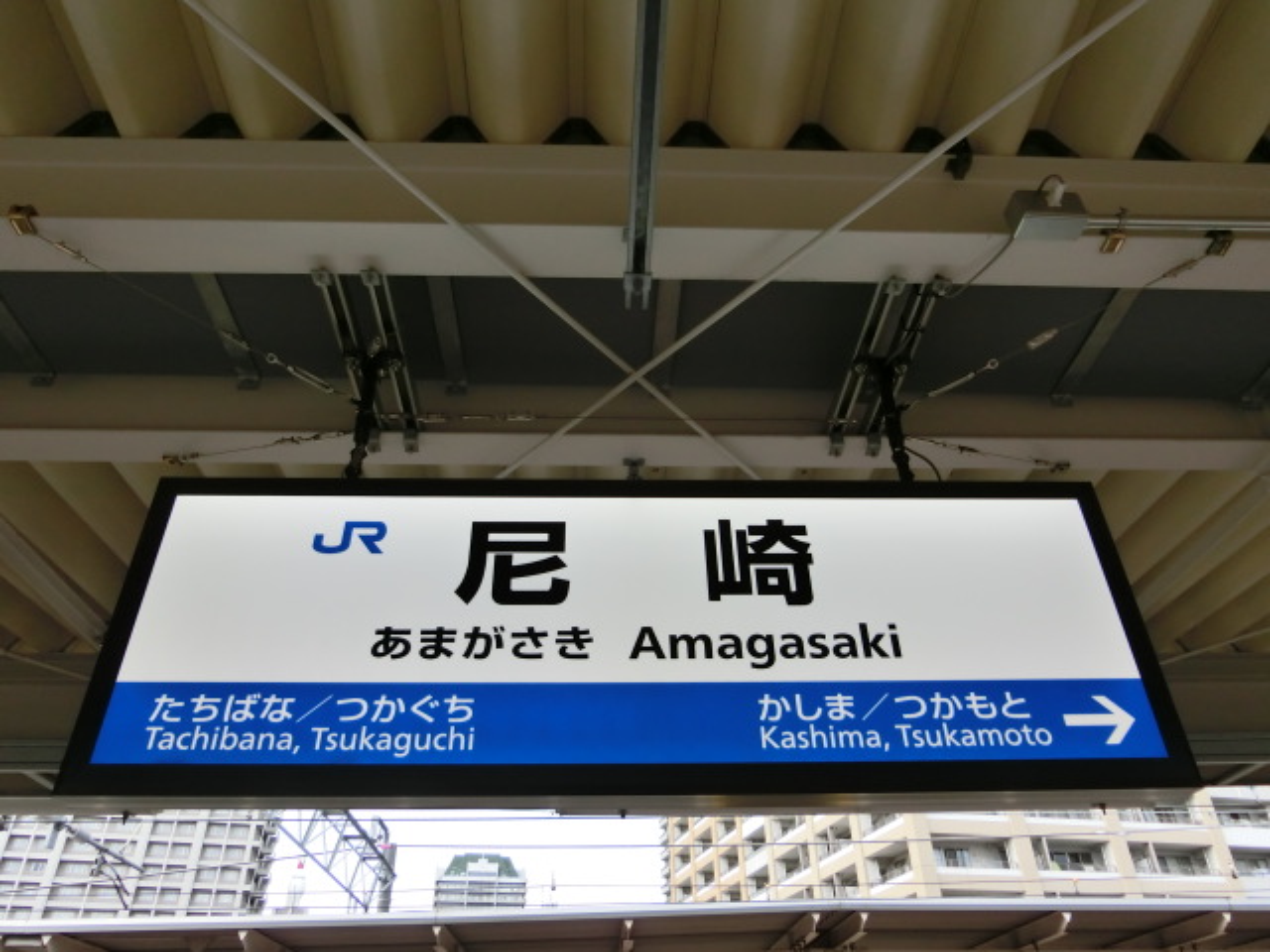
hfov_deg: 69.4
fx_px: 917
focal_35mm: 25
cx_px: 635
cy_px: 476
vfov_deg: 54.9
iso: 125
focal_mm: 4.5
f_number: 3.5
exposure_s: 1/125
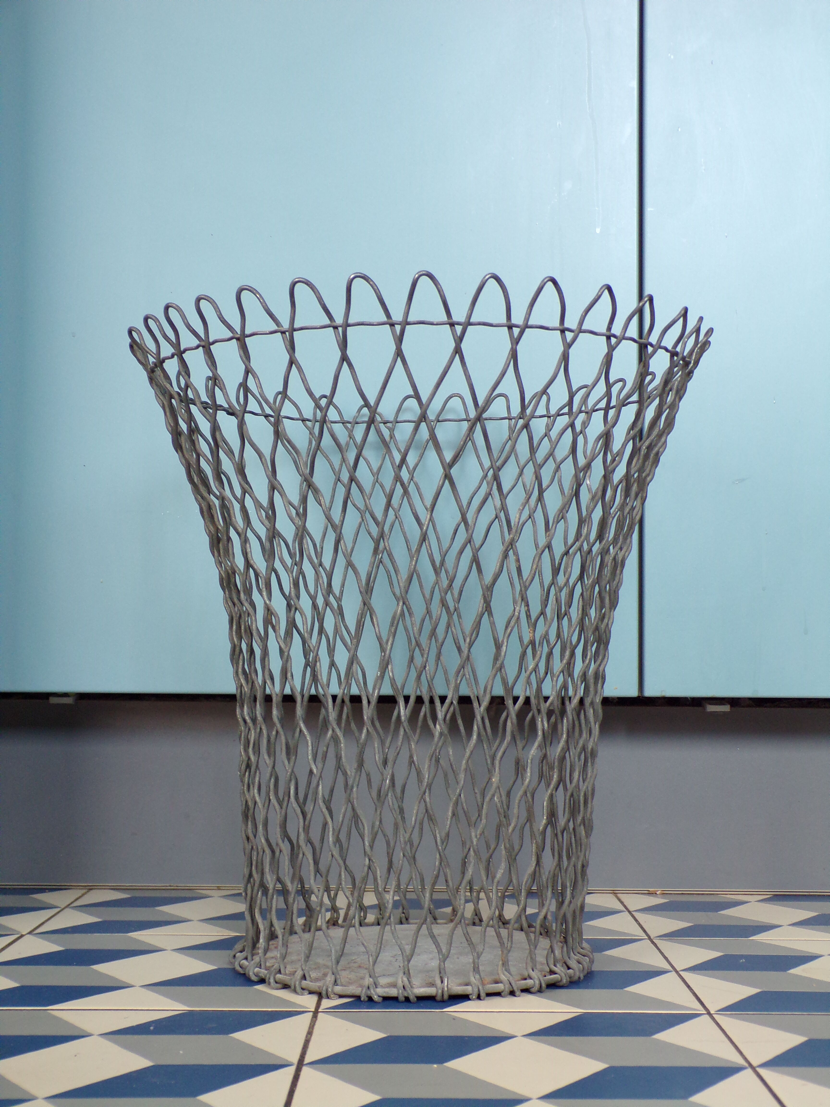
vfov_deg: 44.8
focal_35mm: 42
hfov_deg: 34.3
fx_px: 1343
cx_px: 415
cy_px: 554
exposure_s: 1/34
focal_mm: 7.6
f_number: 3.4
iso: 198
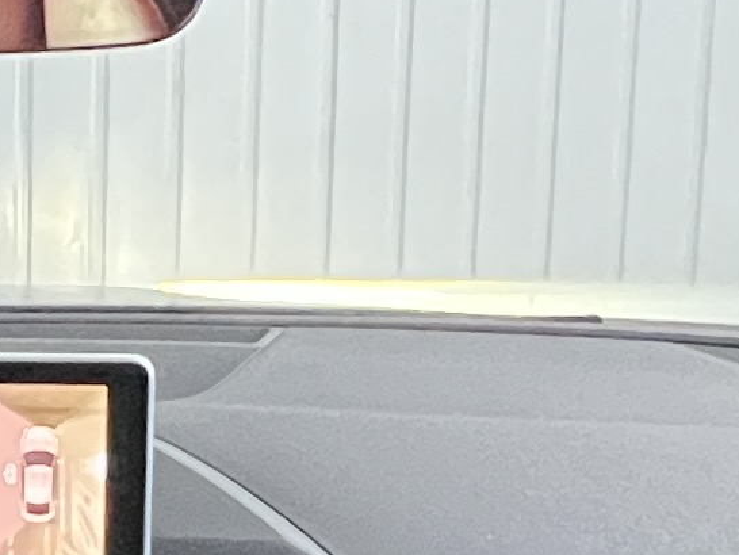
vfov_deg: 15.3
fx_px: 2050
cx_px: -226
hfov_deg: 18.9
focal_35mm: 96
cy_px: 428
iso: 1000
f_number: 1.8
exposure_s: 1/38
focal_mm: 1.57
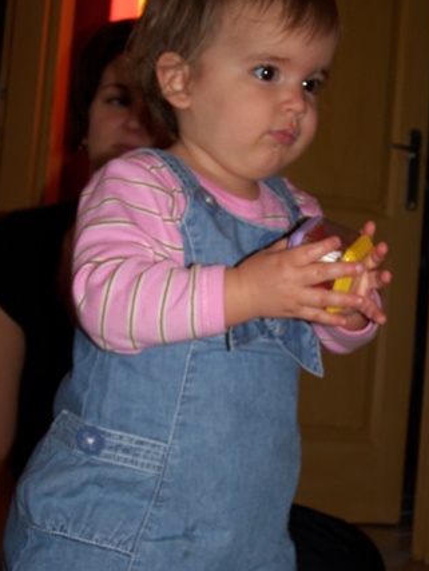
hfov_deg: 22.3
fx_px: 1089
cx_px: 227
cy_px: 322
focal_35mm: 66
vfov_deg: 29.3
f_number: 3
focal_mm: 8.5
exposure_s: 1/60
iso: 80
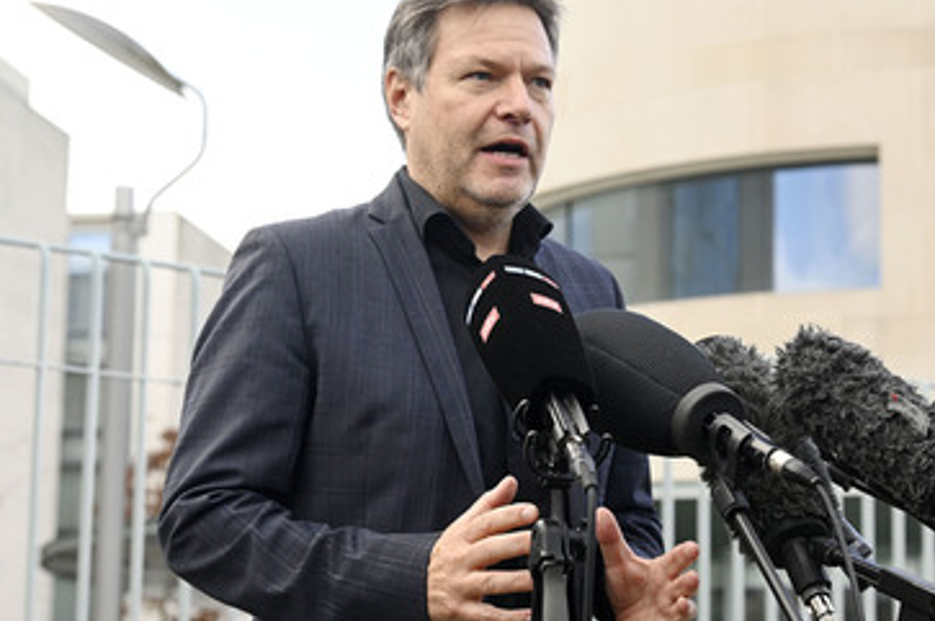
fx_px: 2257
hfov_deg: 23.4
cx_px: 578
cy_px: 327
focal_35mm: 87
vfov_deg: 15.7
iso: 1250
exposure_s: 1/640
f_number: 7.1
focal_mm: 70
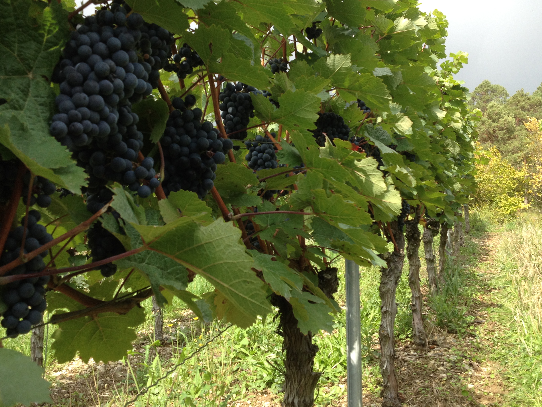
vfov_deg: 34.3
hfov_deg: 44.8
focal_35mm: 42
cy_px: 178
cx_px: 284
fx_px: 658
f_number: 2.4
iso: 50
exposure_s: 1/464
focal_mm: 4.28
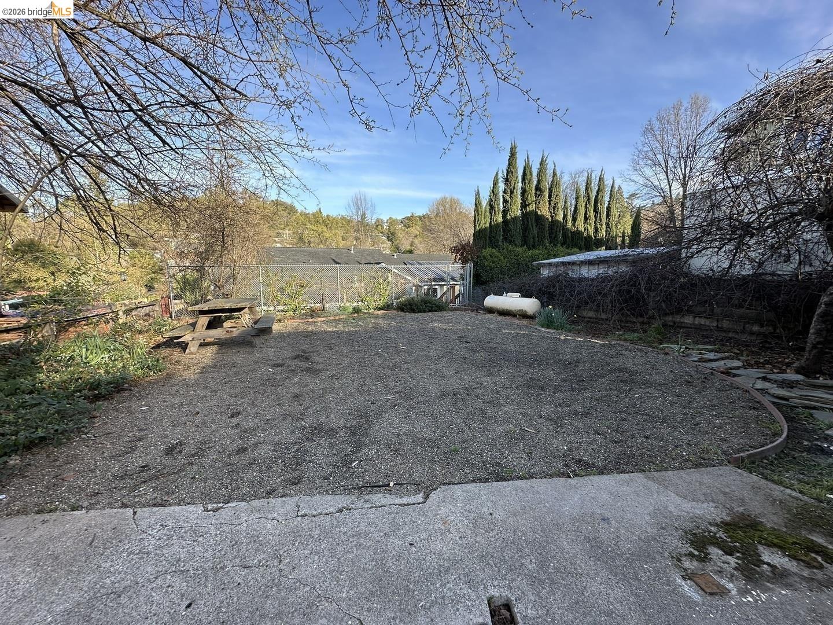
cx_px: 416
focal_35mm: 14
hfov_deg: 102.1
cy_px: 312
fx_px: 337
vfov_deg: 85.7
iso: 40
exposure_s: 1/337
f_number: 2.2
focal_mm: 2.22
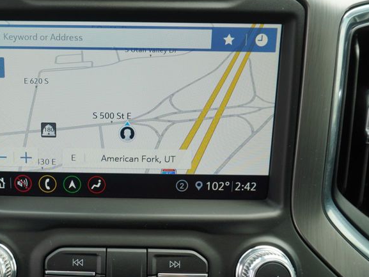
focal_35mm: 41
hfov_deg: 44.7
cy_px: 151
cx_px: 106
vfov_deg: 35.1
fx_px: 437
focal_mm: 16
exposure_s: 1/100
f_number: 5
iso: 100
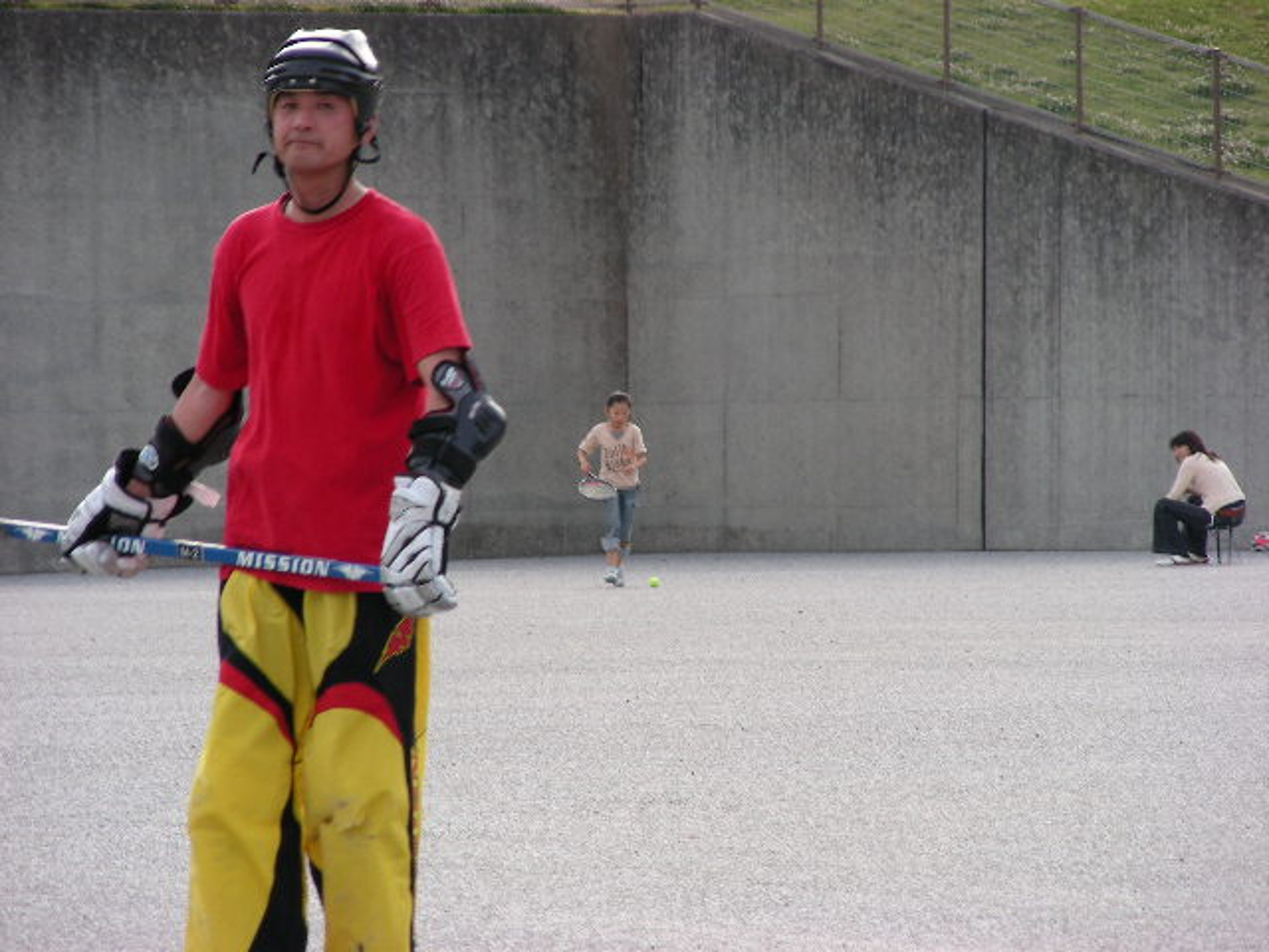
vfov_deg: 5.5
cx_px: 634
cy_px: 476
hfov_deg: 7.4
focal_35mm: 269
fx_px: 9861
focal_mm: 44.8
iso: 50
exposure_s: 1/181
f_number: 4
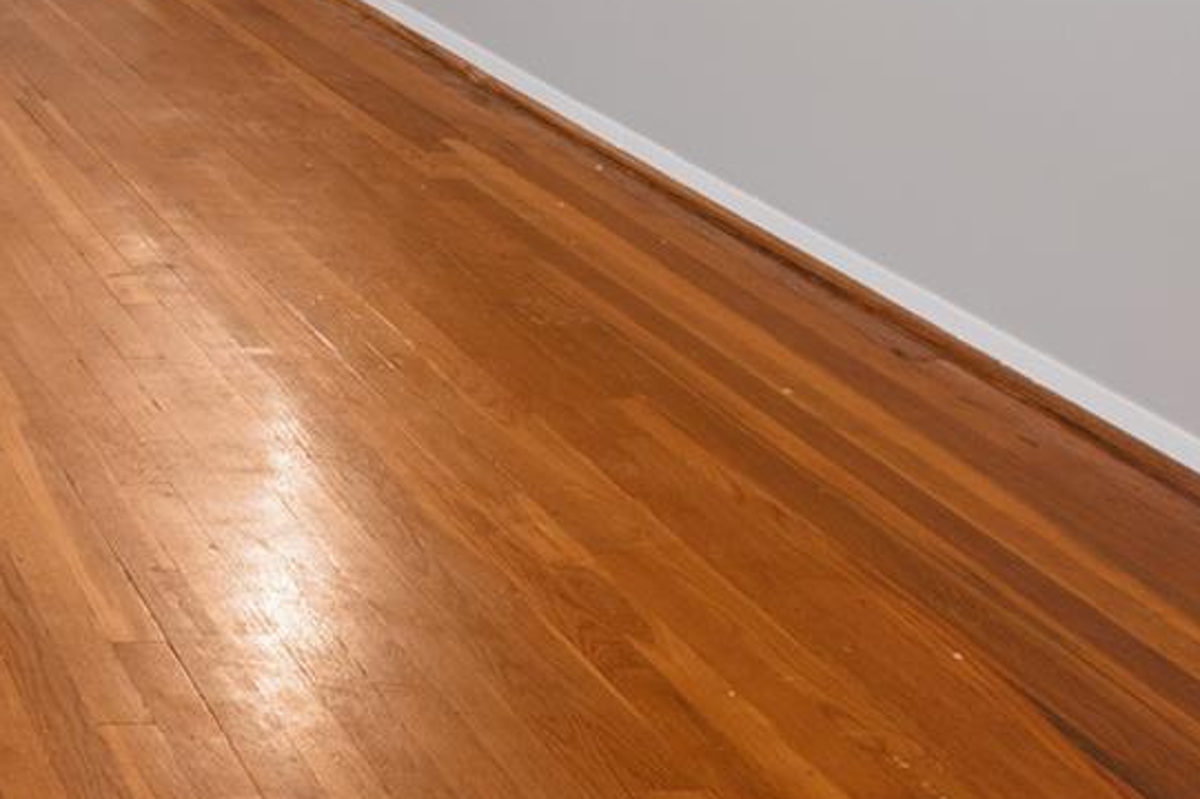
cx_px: -501
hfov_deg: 28.1
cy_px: -508
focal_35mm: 53
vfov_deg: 20.5
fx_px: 1766
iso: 400
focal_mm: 14
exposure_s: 2
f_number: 14
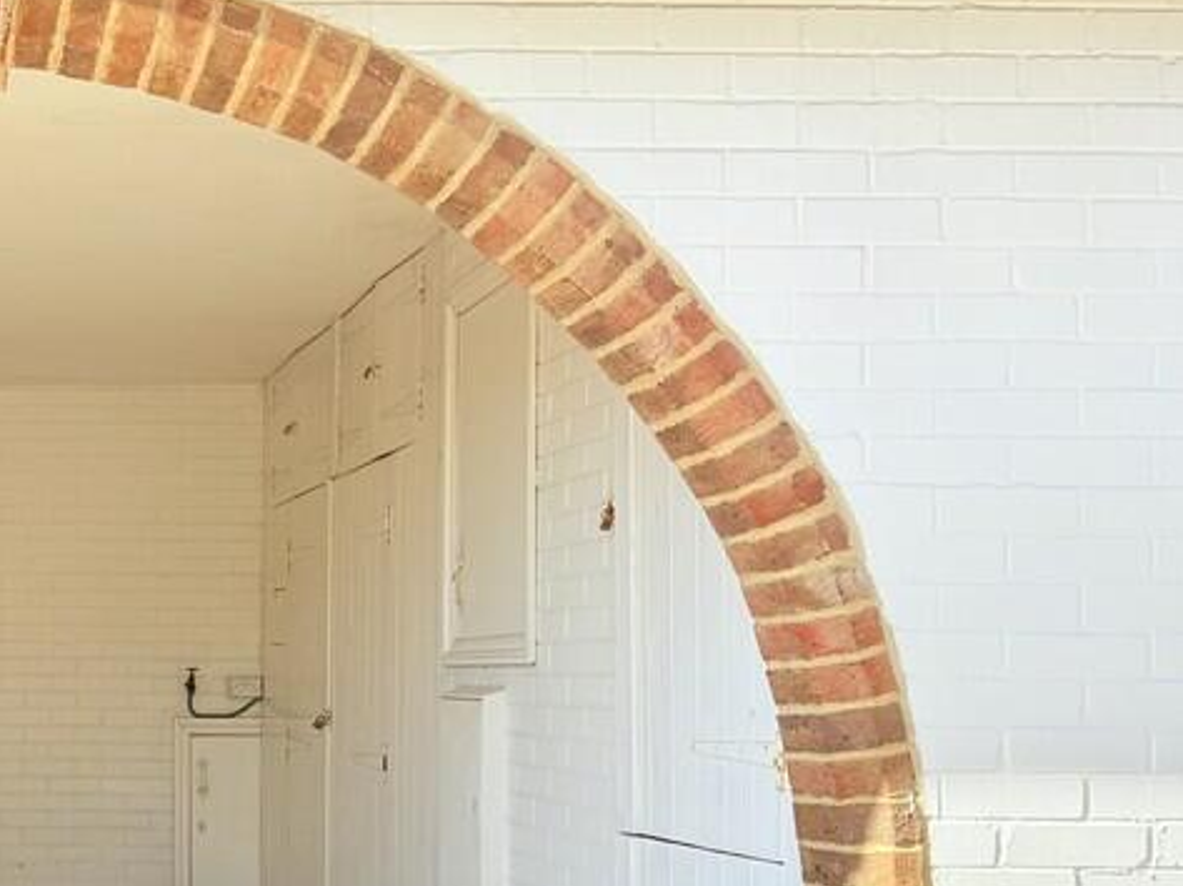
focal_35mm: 52
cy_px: 646
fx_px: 1776
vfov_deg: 27.7
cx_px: -45
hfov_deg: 33.2
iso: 80
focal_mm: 6.76
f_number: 1.78
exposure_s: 1/1585
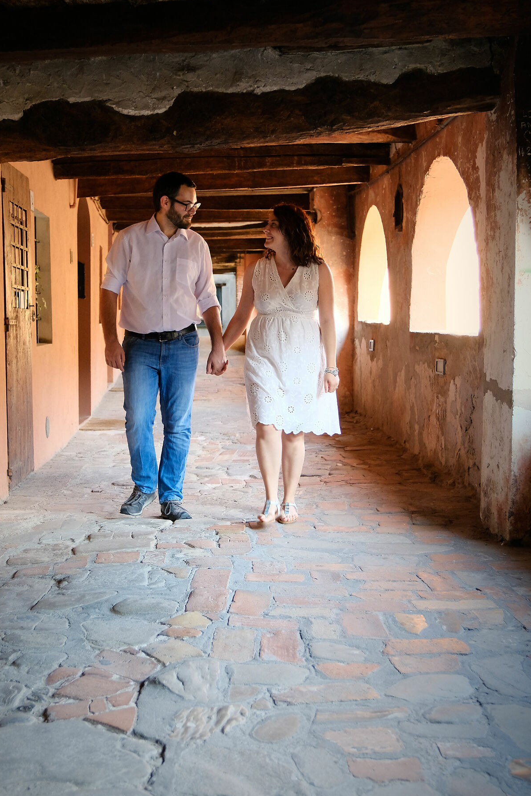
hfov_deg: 30.4
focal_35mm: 44
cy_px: 352
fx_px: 973
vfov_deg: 44.4
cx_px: 214
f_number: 2.8
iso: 1250
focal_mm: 22
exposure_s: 1/60
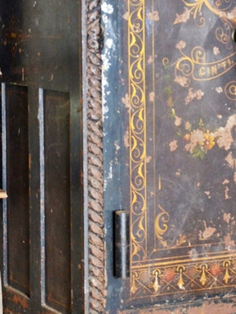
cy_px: 56
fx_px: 1083
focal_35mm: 119
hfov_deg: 12.4
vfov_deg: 16.4
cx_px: 205
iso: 1600
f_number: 4.2
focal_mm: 32
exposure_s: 1/30
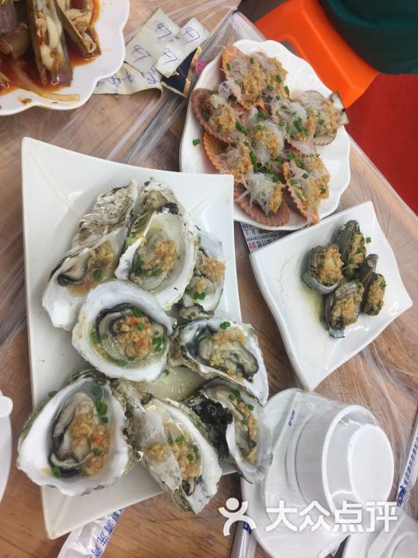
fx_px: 467
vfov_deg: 61.7
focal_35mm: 29
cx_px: 209
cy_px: 279
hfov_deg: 48.2
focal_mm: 4.15
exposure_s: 1/33
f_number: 2.2
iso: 32
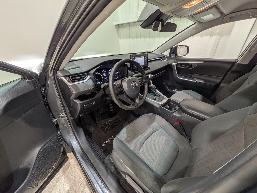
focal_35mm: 14
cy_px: 96
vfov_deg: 85.7
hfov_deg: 102.1
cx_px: 128
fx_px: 104
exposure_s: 1/40
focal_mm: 1.83
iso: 56
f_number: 2.2
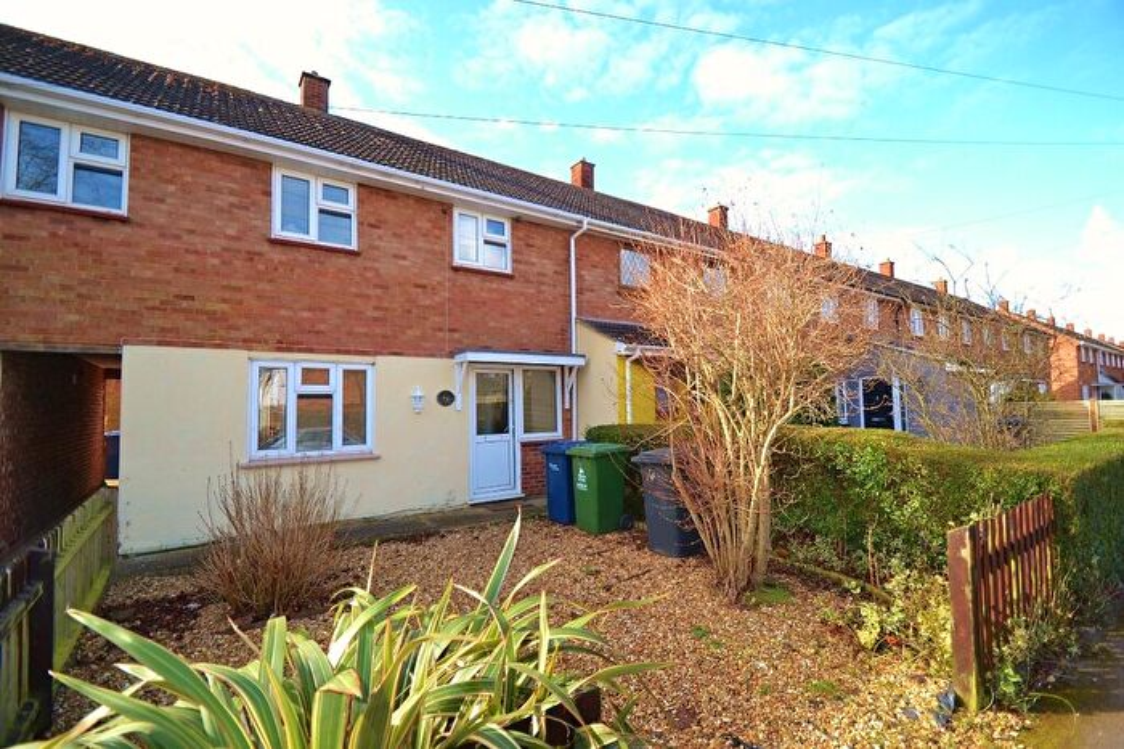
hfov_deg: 100.4
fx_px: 468
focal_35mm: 15
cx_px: 562
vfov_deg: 77.3
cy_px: 374
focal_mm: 10
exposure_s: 1/200
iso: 100
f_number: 4
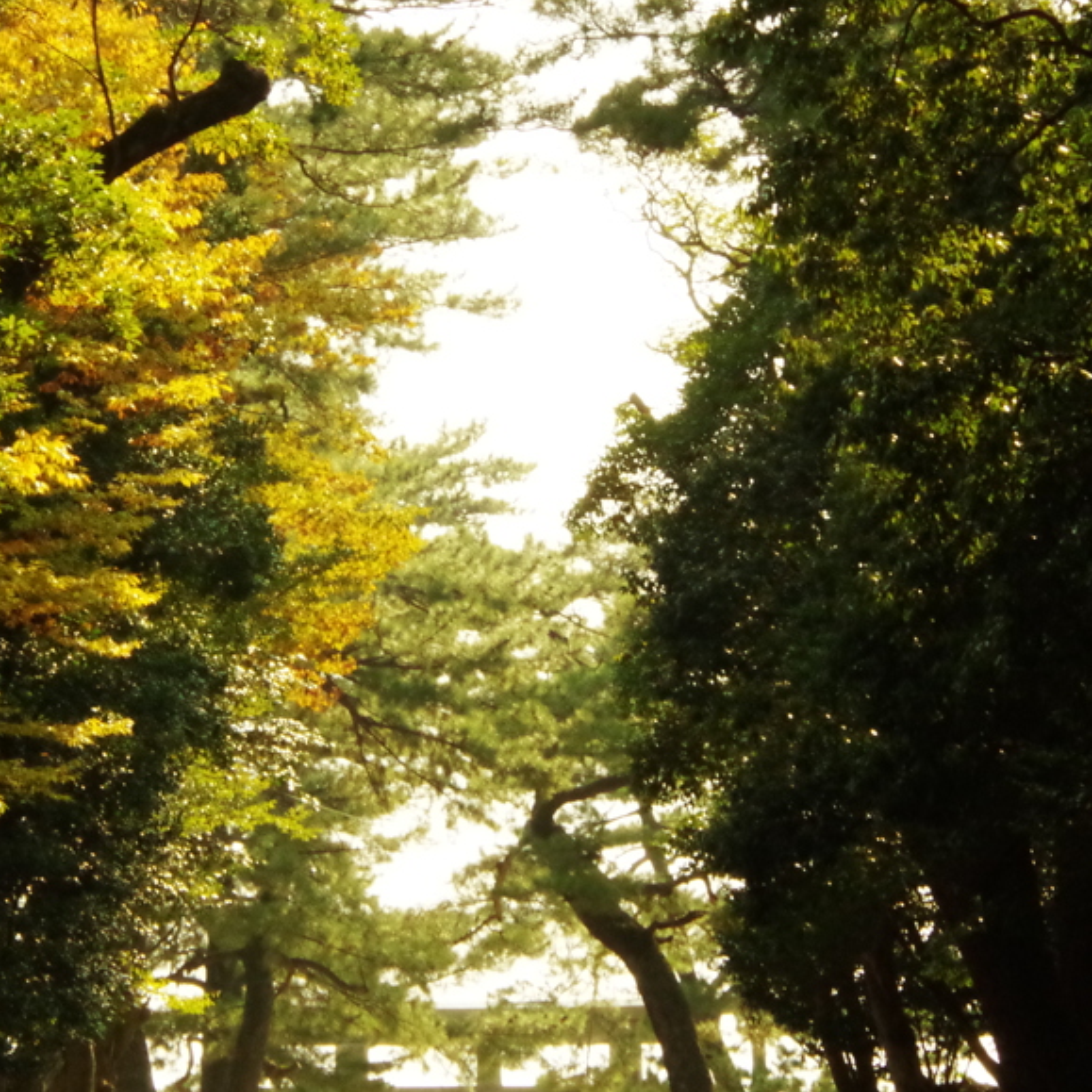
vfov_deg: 8.8
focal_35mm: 198
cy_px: 579
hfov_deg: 8.8
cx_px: 421
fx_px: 7067
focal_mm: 88
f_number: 32
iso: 3200
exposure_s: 1/125
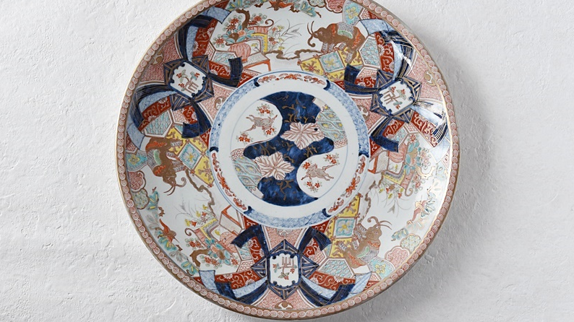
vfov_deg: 15.9
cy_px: 152
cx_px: 287
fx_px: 1156
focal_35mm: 76
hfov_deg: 27.9
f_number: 5.6
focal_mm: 48
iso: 800
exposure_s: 1/15
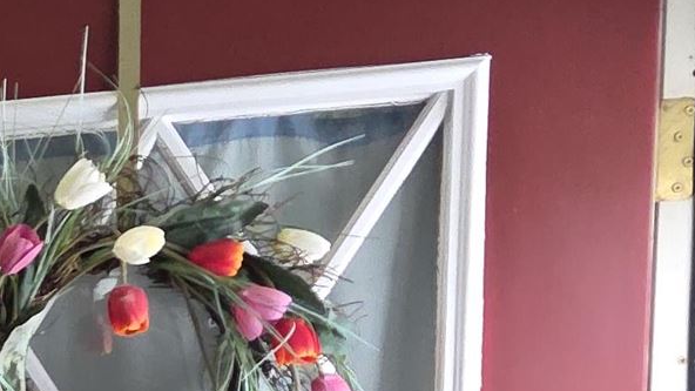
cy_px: 802
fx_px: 2396
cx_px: -1015
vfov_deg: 8.8
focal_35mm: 130
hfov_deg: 12.6
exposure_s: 1/120
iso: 250
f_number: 1.7
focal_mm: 6.3
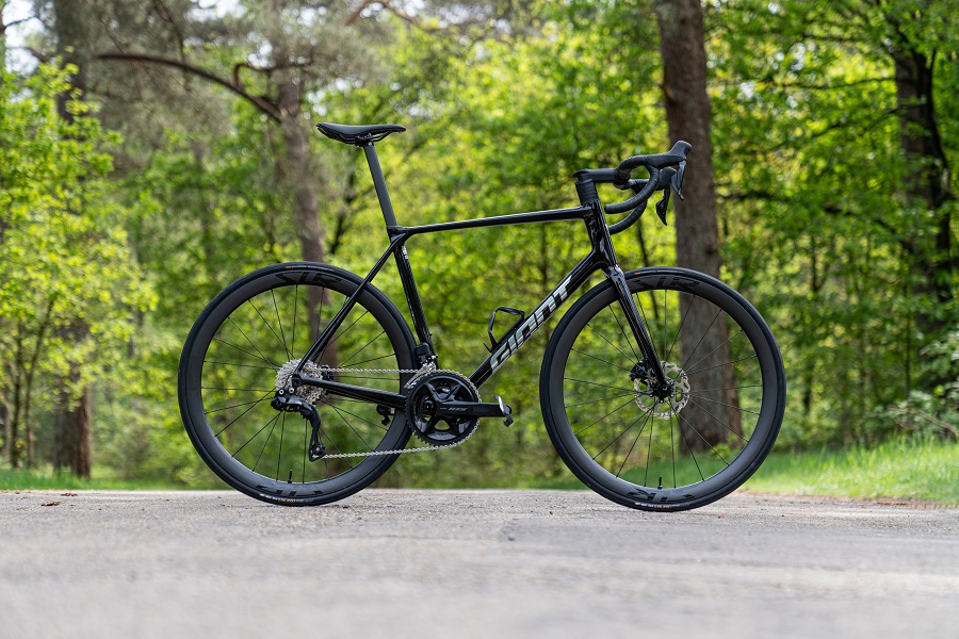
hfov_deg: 28.8
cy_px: 320
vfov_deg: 19.5
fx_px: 1865
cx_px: 480
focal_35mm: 70
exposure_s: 1/800
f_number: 2.8
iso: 200
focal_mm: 70
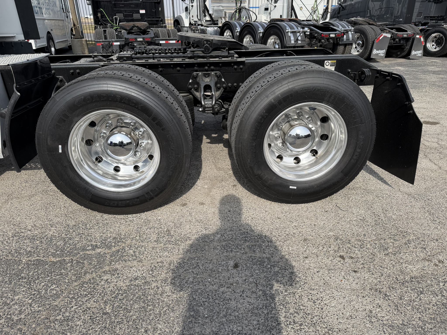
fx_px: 310
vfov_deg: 56.8
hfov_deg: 71.6
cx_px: 224
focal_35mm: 24
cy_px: 168
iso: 80
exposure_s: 1/4405
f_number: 1.78
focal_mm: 6.76
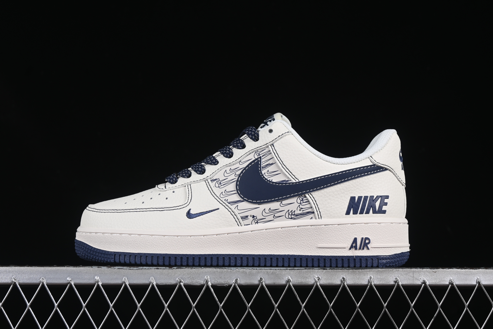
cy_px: 164
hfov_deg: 27.0
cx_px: 246
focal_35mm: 75
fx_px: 1027
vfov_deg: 18.2
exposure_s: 1/80
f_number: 8
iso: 160
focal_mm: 50
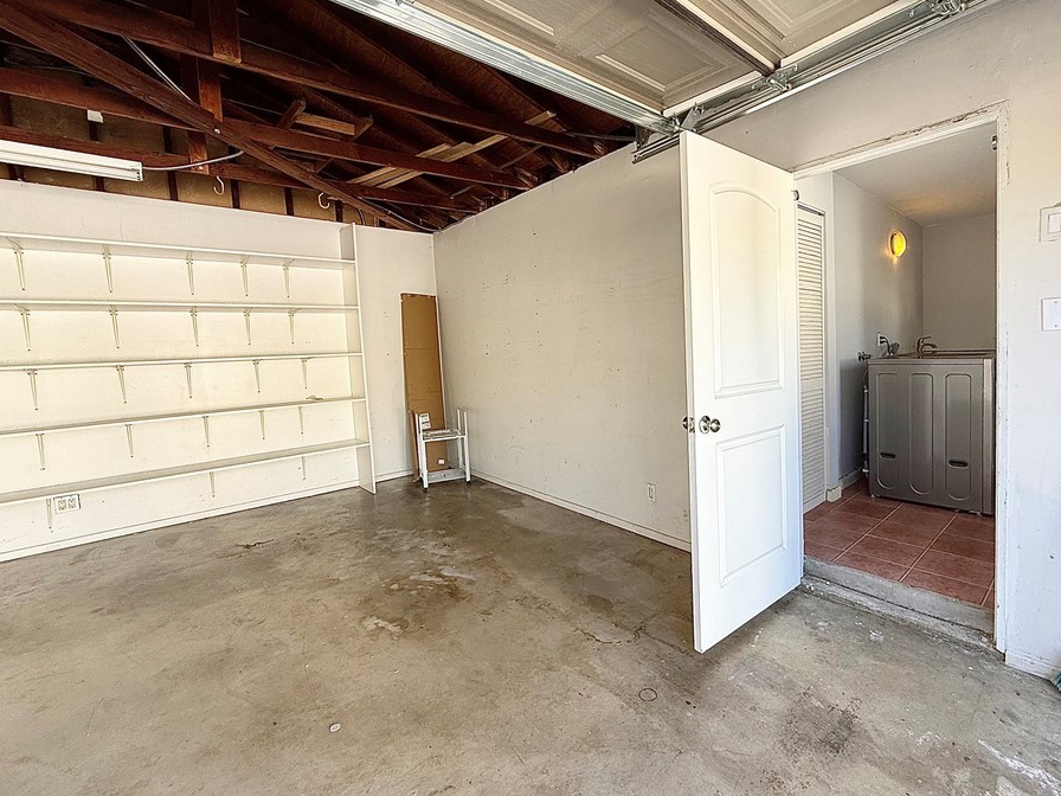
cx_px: 599
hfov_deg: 94.0
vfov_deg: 78.0
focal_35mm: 16
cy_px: 377
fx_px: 490
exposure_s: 1/131
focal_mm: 2.22
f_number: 2.2
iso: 50
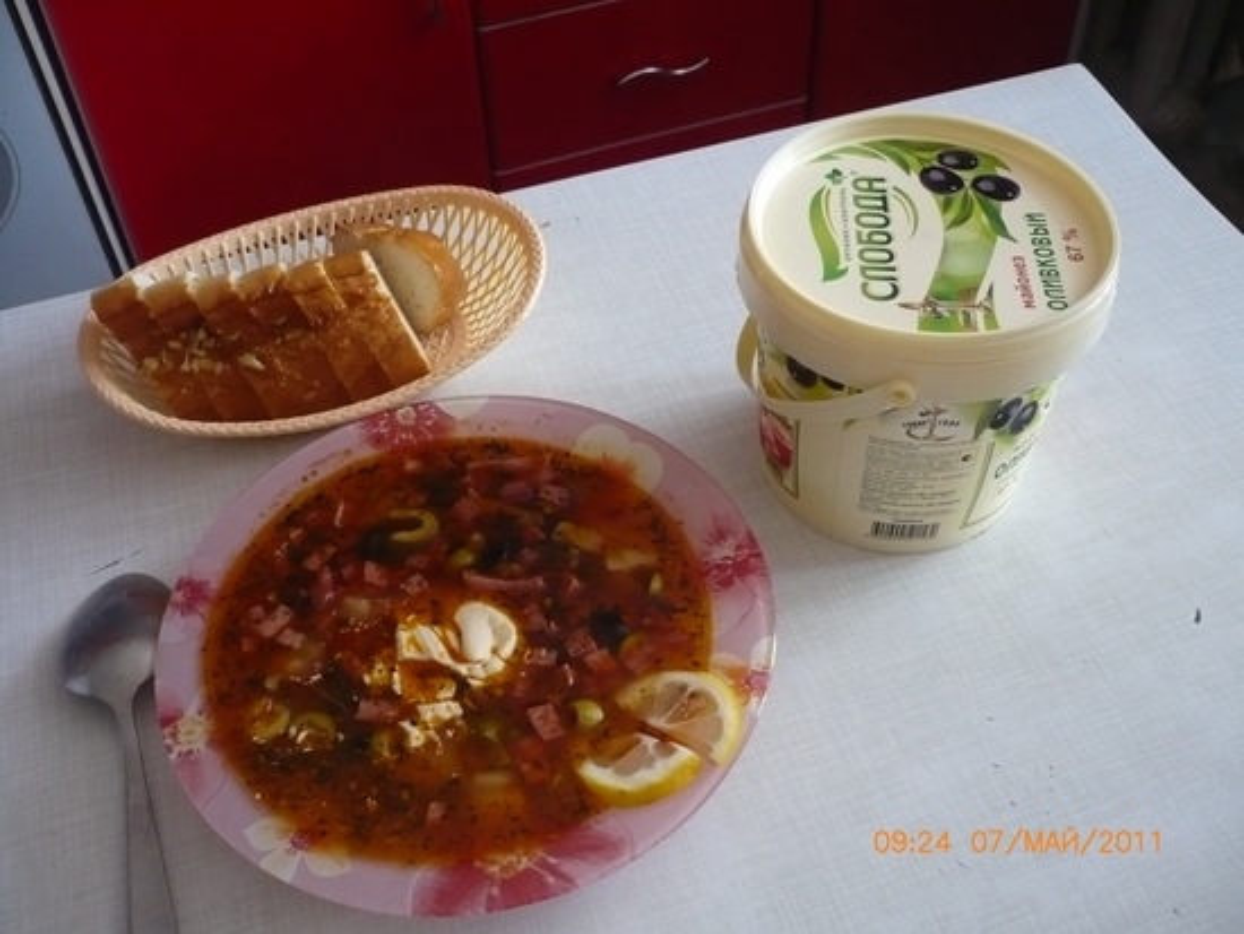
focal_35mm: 35
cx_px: 622
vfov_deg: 40.7
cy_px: 467
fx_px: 1258
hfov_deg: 52.6
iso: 200
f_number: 2.8
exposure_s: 1/30
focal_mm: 5.8
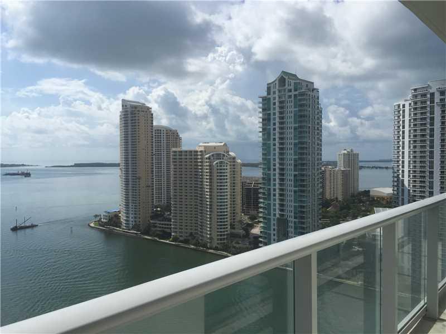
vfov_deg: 48.2
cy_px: 167
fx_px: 374
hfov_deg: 61.7
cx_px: 223
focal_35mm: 29
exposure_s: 1/4950
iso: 32
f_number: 2.2
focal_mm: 4.15
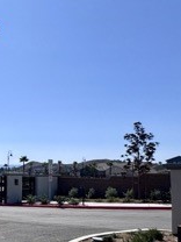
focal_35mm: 43
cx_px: -99
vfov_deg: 43.3
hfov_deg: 24.8
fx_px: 300
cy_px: 158
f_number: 2.2
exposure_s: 1/3390
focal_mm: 2.22
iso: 50
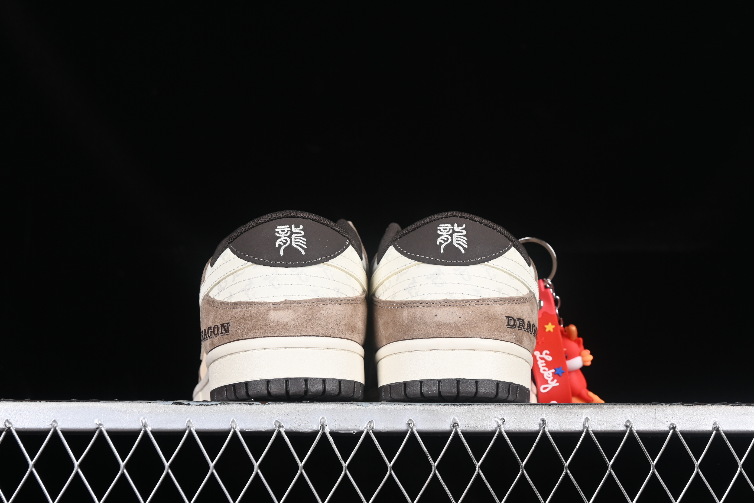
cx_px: 377
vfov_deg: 18.2
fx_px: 1571
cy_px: 252
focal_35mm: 75
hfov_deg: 27.0
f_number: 7.1
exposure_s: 1/80
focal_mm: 50
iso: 160
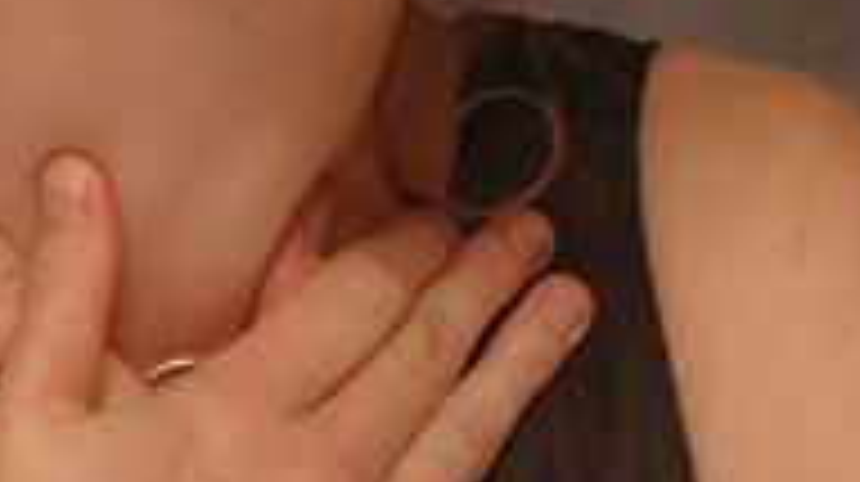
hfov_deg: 4.2
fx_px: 11621
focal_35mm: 510
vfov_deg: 2.4
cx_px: 360
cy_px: -108
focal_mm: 155
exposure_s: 1/320
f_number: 11
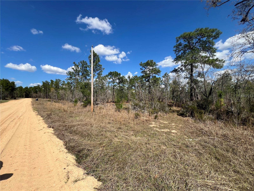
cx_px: 127
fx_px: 95
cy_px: 96
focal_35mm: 13
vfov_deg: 89.9
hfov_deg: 106.2
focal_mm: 1.57
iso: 32
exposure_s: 1/1672
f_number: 1.8
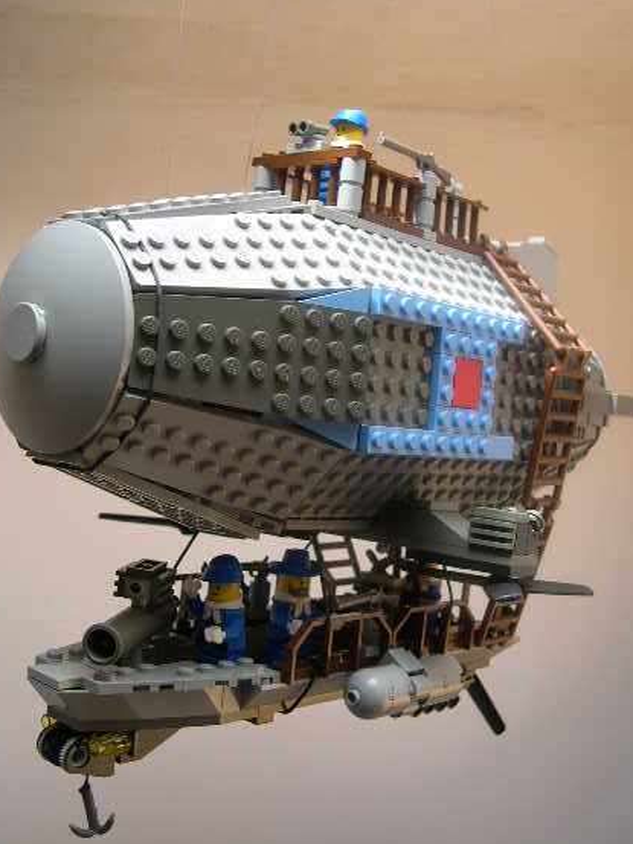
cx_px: 349
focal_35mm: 44
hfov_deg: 32.9
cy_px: 375
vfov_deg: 42.9
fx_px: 1072
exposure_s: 1/87.9
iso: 100
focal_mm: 8
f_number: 2.8
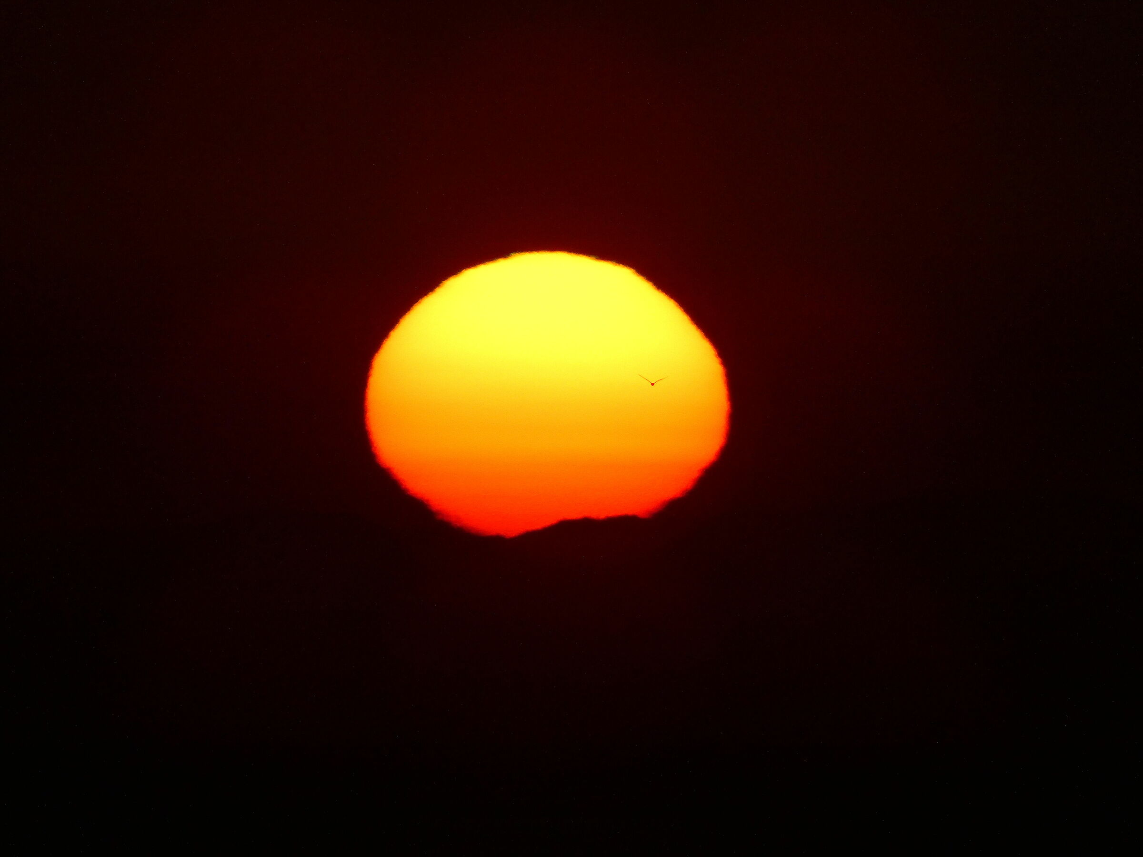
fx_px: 39623
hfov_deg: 1.7
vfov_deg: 1.2
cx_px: 572
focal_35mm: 1200
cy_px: 428
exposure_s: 1/13000
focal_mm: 215
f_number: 8
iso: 80
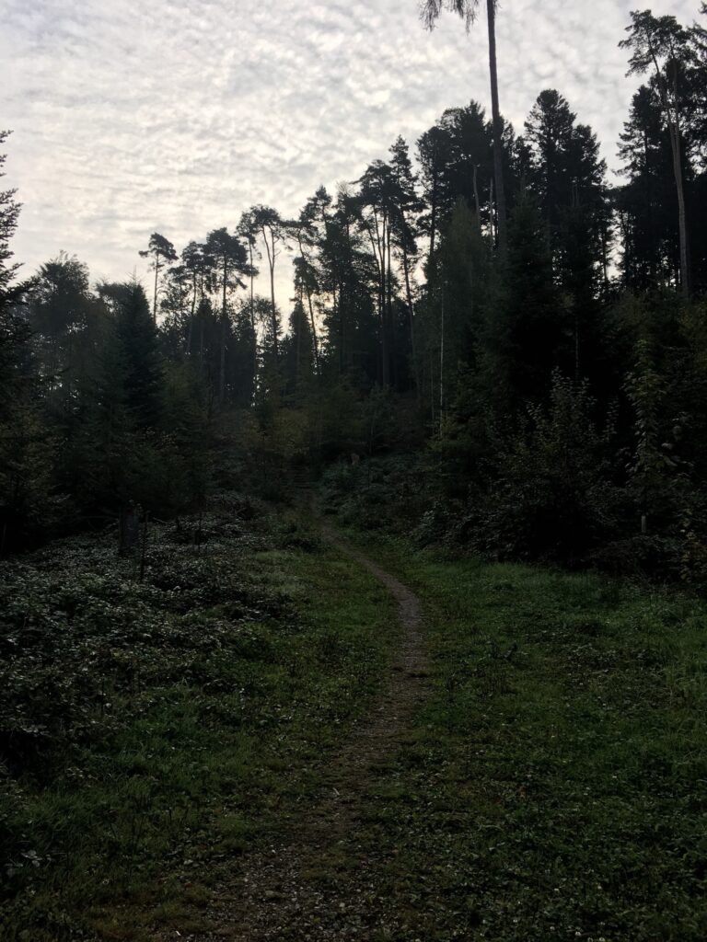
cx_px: 354
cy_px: 471
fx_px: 790
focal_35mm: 29
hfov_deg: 48.2
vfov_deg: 61.7
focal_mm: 4.15
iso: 25
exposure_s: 1/1637
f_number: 2.2
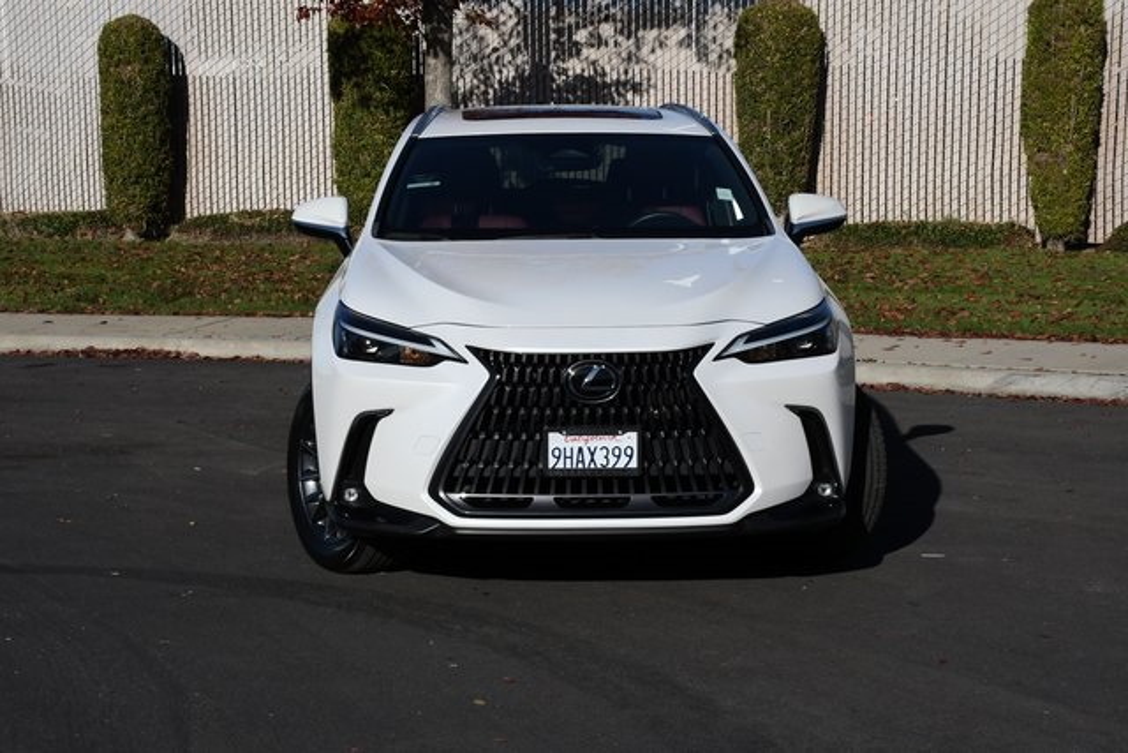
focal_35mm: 75
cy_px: 376
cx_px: 564
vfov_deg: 18.2
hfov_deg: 27.0
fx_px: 2350
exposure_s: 1/1250
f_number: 18
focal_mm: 50
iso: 1250
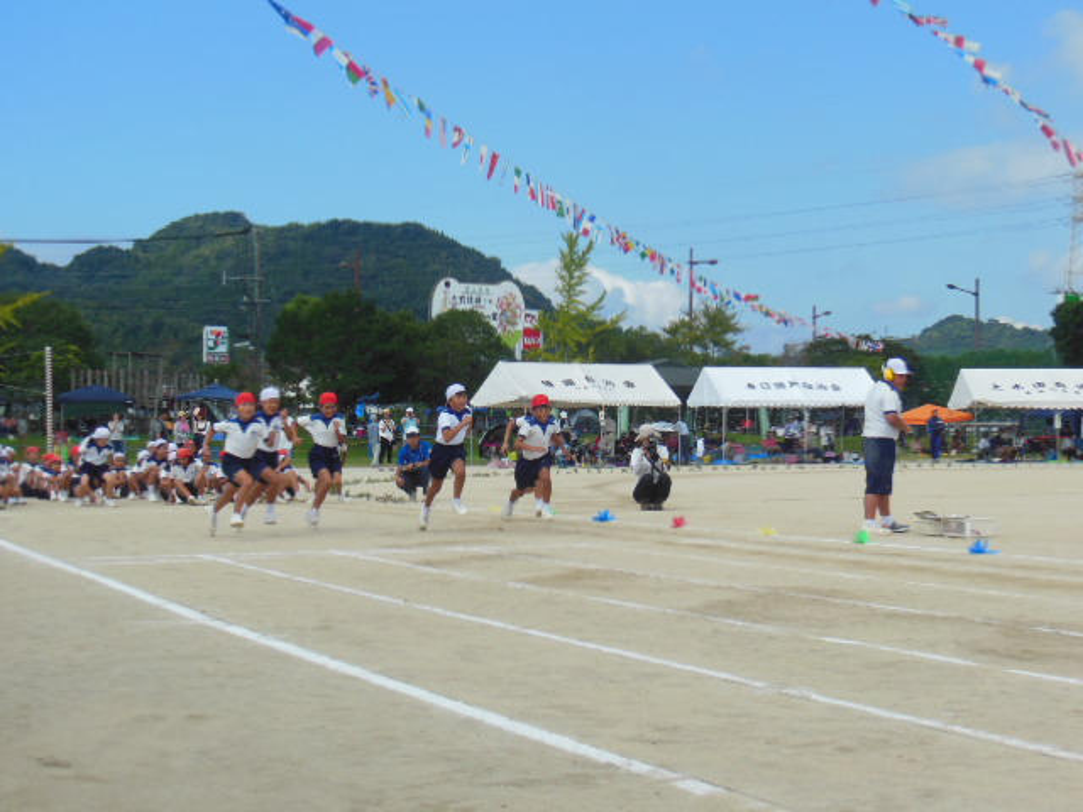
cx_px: 542
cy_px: 406
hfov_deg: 32.2
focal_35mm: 60
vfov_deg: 24.4
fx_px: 1877
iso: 125
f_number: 5
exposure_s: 1/640
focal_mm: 10.7
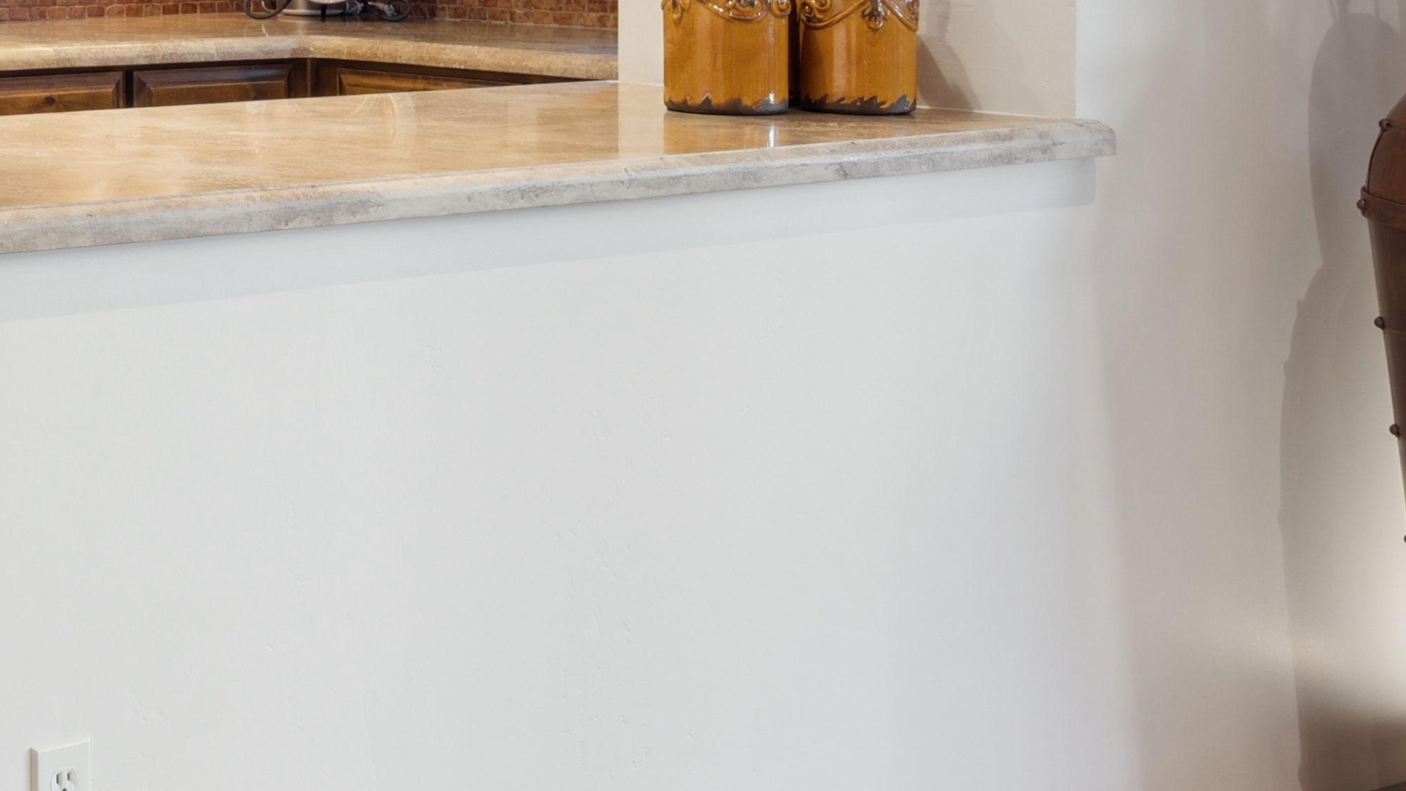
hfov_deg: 26.0
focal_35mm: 65
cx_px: -581
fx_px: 2408
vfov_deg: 17.9
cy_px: -95
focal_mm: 20.5
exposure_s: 1/3.33
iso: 320
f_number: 8
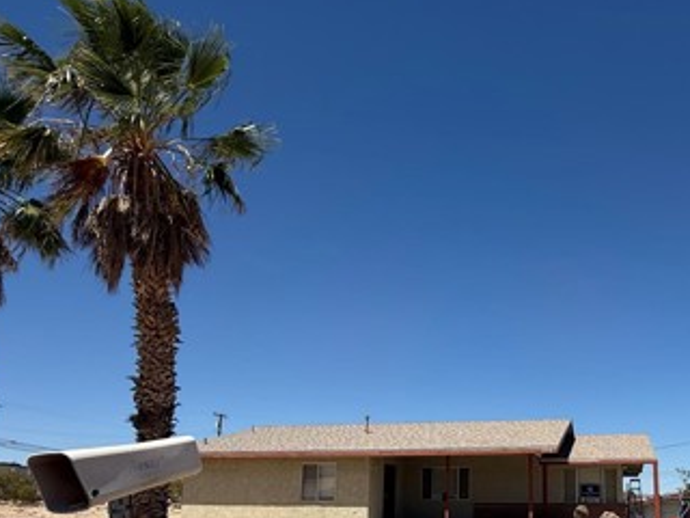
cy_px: 421
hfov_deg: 60.9
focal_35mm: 28
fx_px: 558
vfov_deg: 46.9
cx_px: 492
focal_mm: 2.22
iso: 50
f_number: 2.2
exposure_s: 1/4149
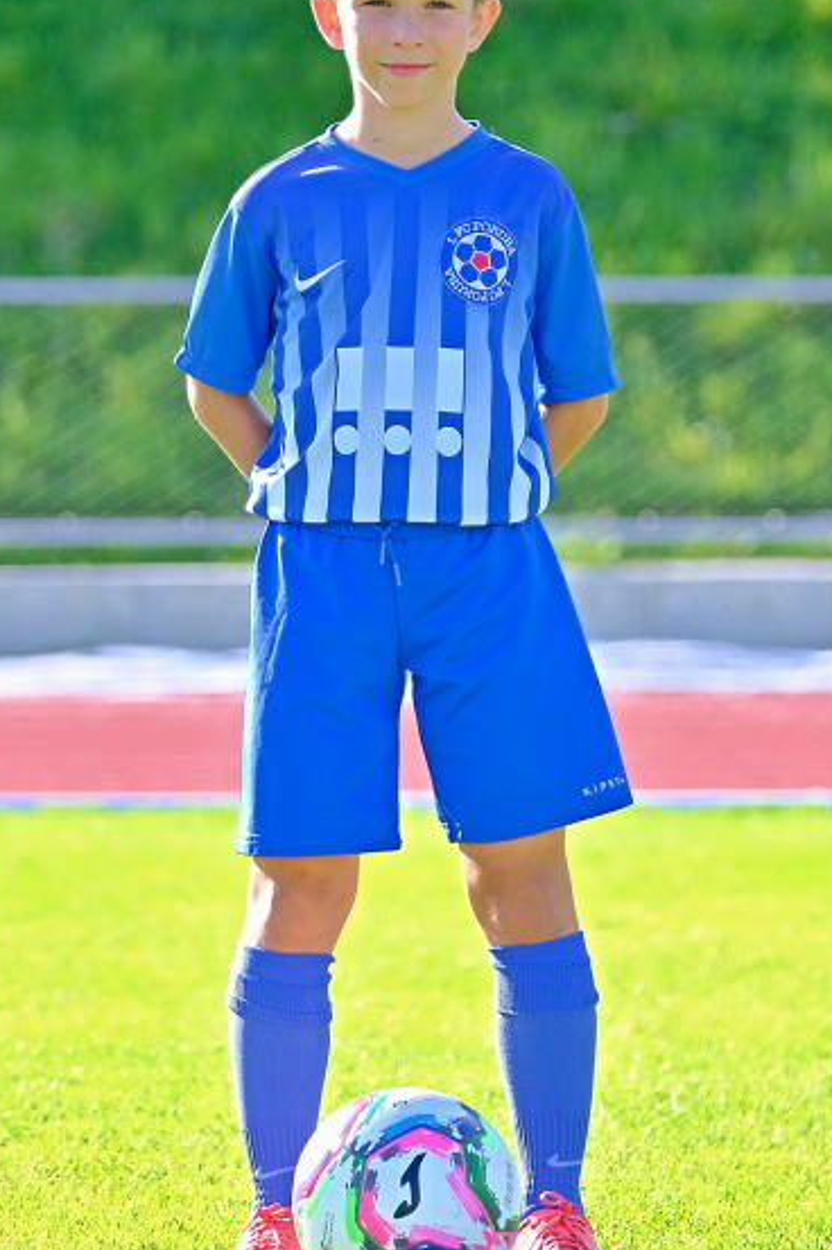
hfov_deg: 7.1
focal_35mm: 194
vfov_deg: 10.6
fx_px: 6733
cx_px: 395
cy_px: 582
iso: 320
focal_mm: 102.2
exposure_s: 1/600
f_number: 2.8
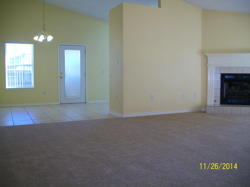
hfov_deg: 54.0
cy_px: 94
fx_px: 246
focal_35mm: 34
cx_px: 125
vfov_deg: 41.8
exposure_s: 1/60
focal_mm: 6.1
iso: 64
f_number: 2.7
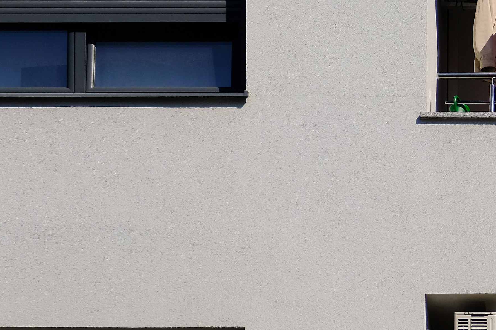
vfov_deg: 4.9
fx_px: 3857
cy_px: 134
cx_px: 736
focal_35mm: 280
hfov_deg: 7.2
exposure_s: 1/1300
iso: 200
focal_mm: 55
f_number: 5.6
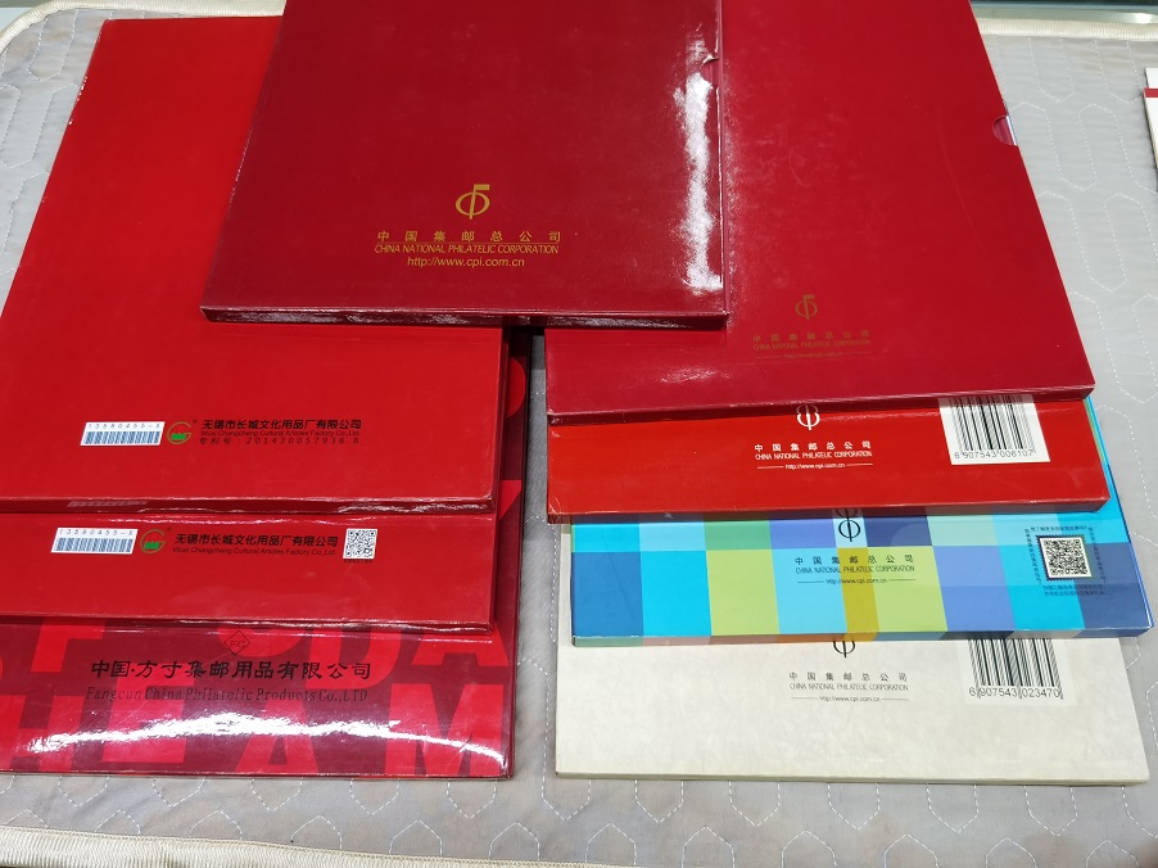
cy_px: 434
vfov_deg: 51.3
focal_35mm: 27
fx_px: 903
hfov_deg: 65.3
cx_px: 579
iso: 320
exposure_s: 1/60
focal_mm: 6.71
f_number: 1.9
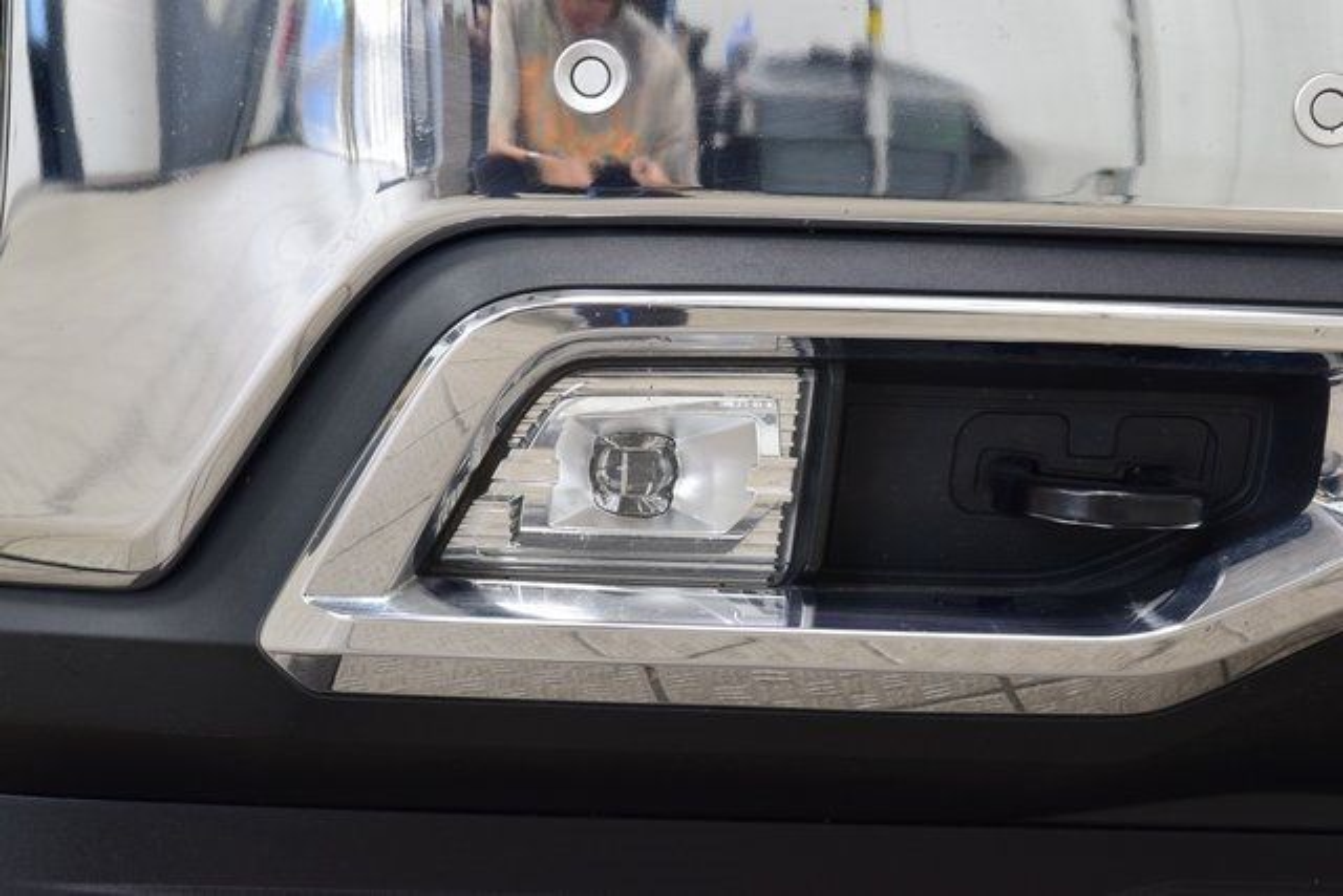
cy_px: 448
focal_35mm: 105
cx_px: 672
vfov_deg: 13.0
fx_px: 3918
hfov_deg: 19.5
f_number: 7.1
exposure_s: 1/30
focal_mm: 70
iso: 1400
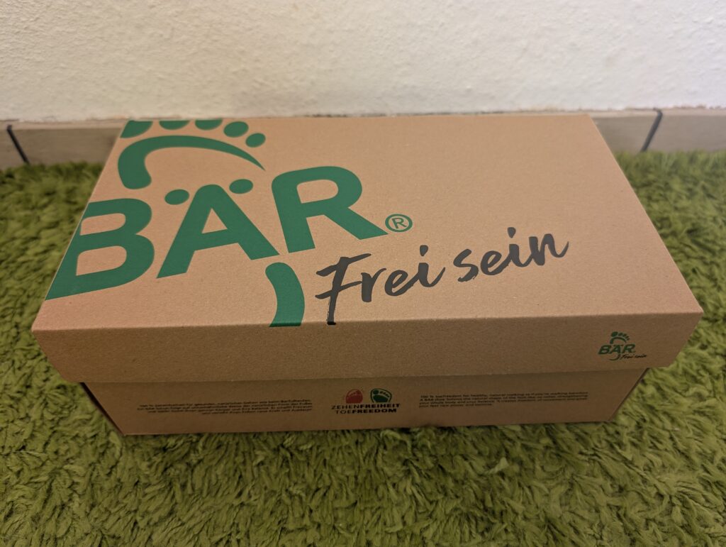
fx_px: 504
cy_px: 274
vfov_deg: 56.9
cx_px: 363
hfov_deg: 71.5
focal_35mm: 24
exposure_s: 1/23.8
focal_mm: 6.9
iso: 99
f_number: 1.68
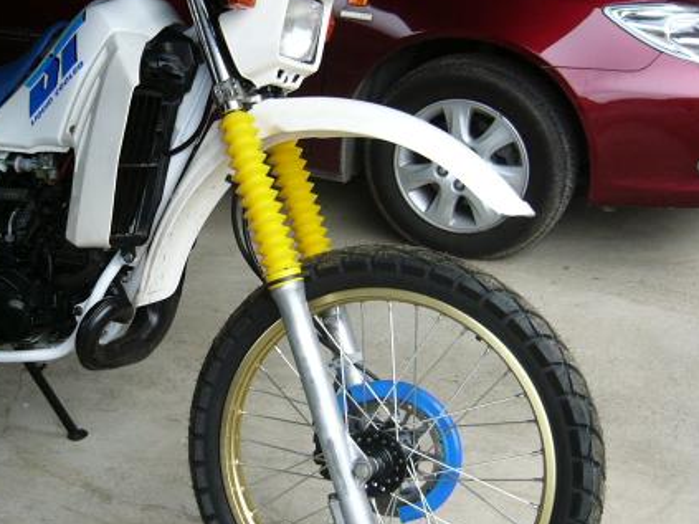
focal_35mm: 53
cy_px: 238
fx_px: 1070
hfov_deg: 35.5
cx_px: 188
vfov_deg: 27.5
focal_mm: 5.8
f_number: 2.8
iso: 100
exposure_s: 1/100
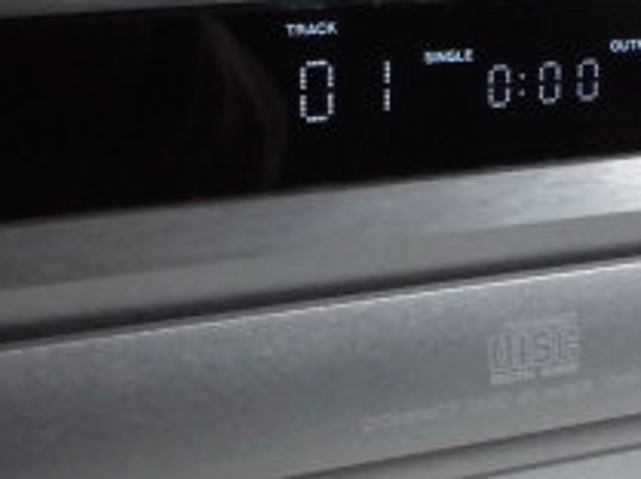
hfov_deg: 21.9
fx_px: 1645
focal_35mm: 89
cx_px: 463
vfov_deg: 16.5
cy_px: 310
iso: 400
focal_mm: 5.3
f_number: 3.7
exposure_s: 1/30
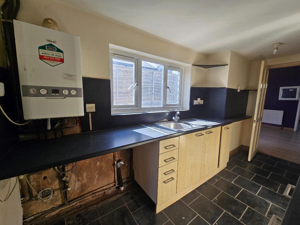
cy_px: 112
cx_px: 150
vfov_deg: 89.9
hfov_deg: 106.2
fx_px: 113
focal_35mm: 13
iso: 50
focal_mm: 2.2
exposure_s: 1/147
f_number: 2.2
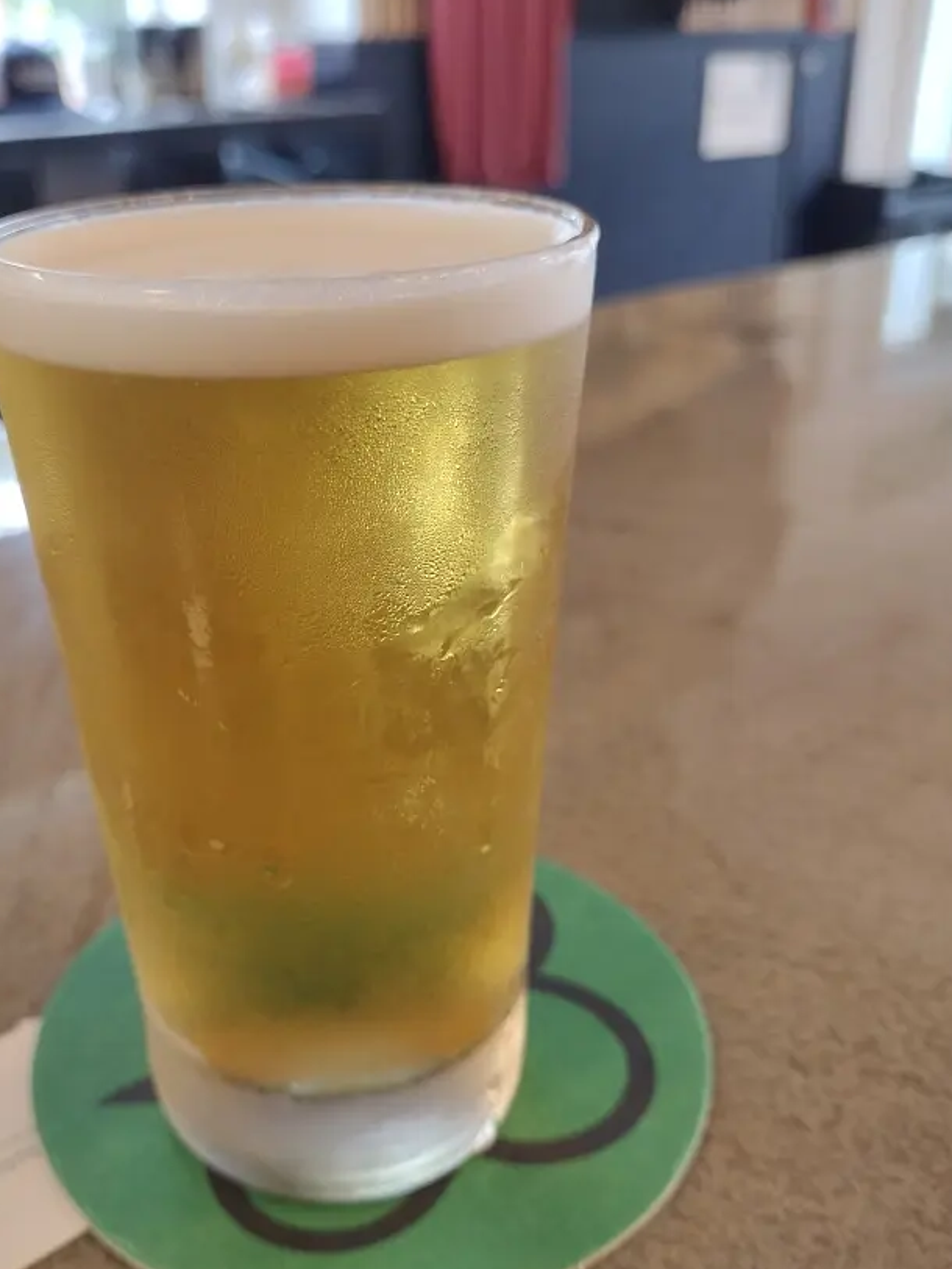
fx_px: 1246
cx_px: 375
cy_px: 662
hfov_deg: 41.6
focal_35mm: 34
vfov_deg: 53.9
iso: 266
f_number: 1.7
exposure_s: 1/40
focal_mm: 4.71
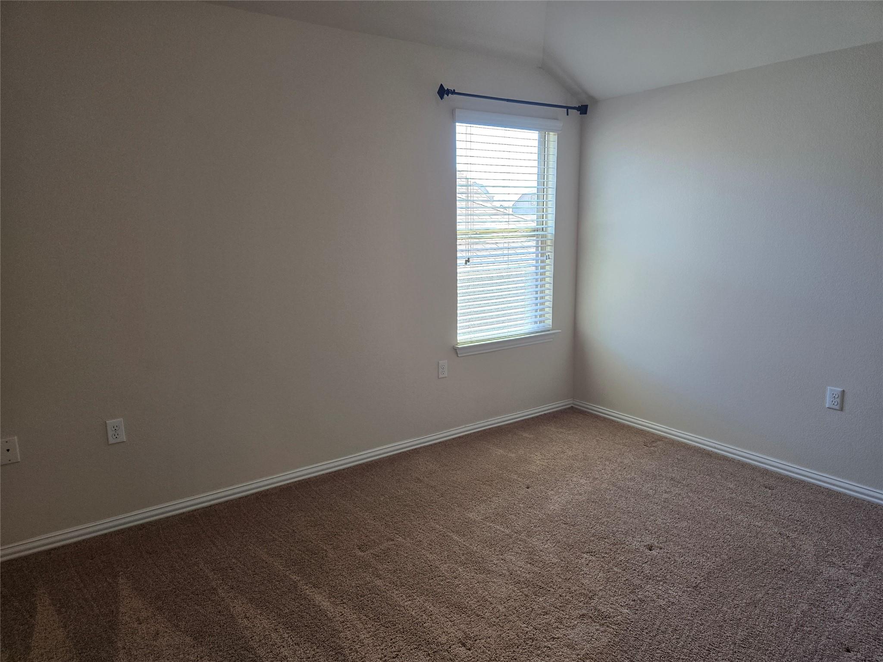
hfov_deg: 73.9
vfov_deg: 58.9
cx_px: 442
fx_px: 587
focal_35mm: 23
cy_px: 331
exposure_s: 1/180
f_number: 1.7
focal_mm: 6.3
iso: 160
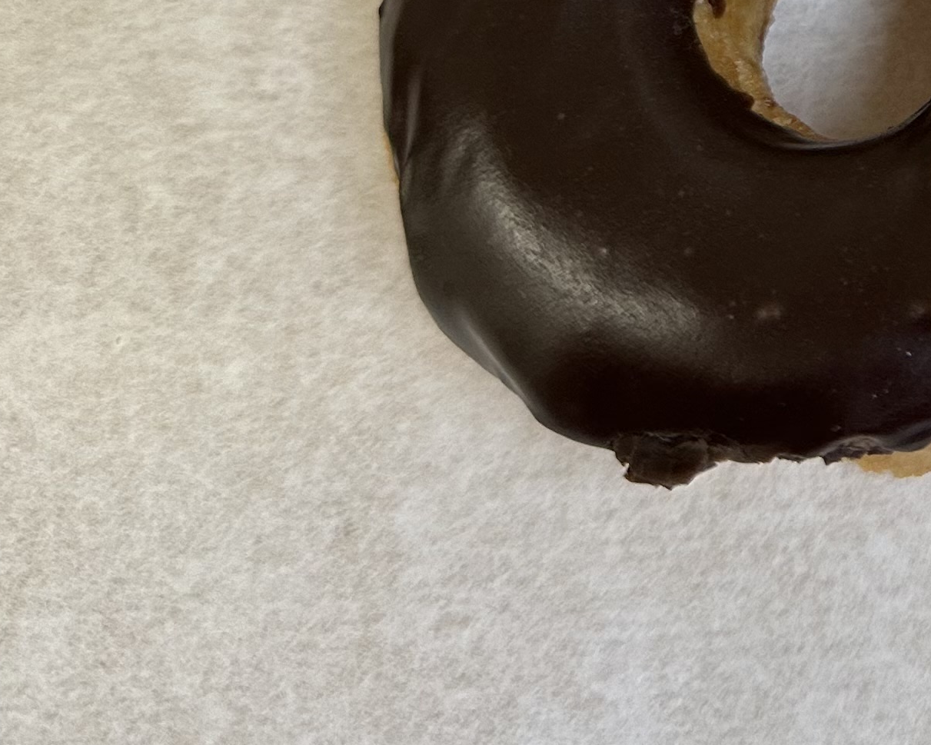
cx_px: 1355
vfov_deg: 18.2
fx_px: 2149
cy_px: -243
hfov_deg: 21.1
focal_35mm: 78
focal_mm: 6.86
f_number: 1.78
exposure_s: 1/120
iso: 200
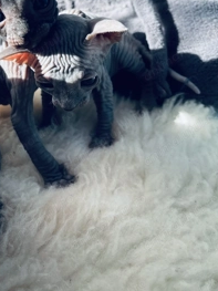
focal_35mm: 38
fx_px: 319
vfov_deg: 47.1
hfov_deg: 37.4
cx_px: 81
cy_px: 72
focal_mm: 5.1
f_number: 1.6
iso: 40
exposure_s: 1/121
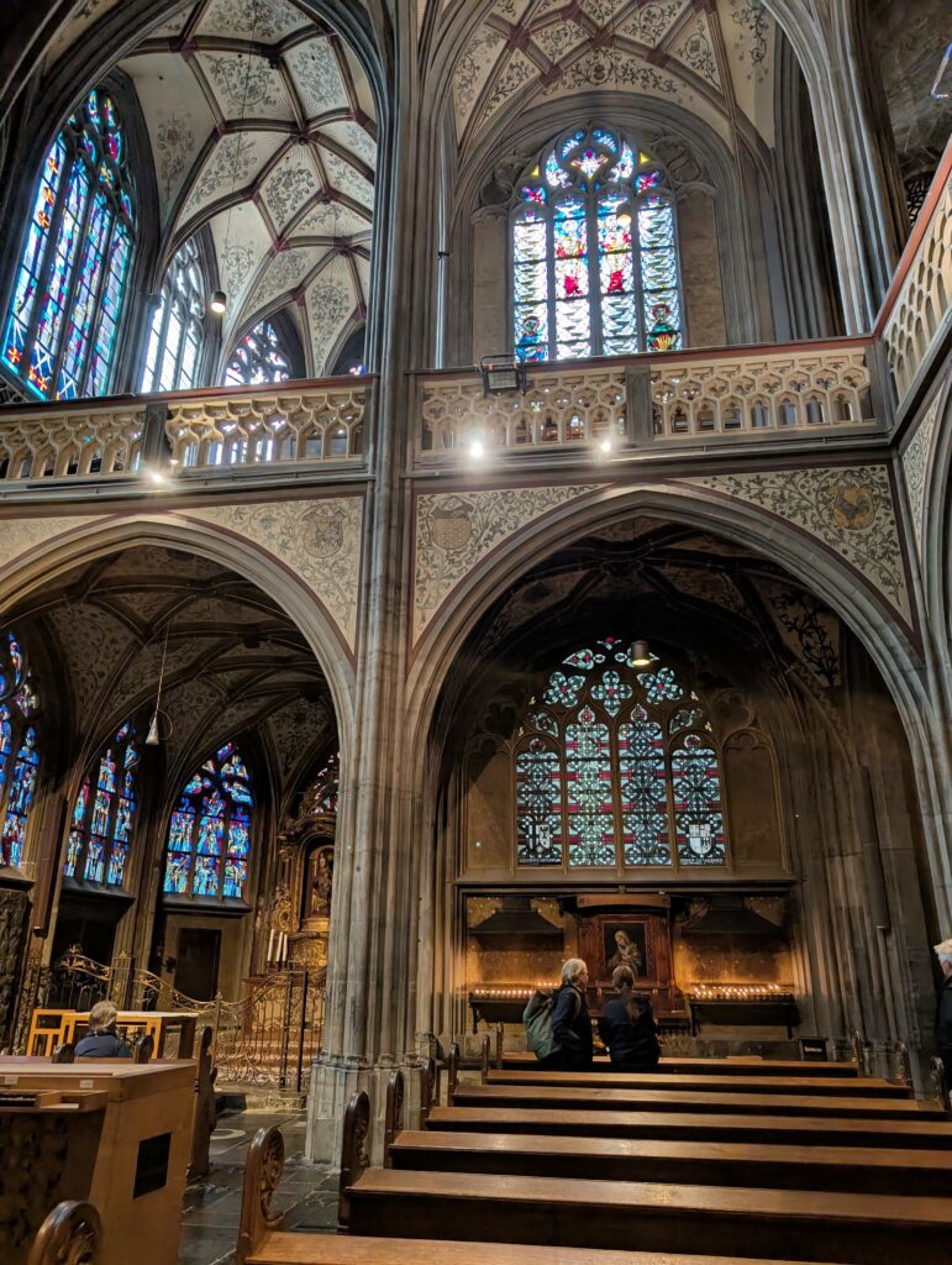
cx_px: 476
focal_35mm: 24
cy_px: 632
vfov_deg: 71.5
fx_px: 878
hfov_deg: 56.9
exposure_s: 1/33.3
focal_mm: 6.9
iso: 249
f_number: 1.68
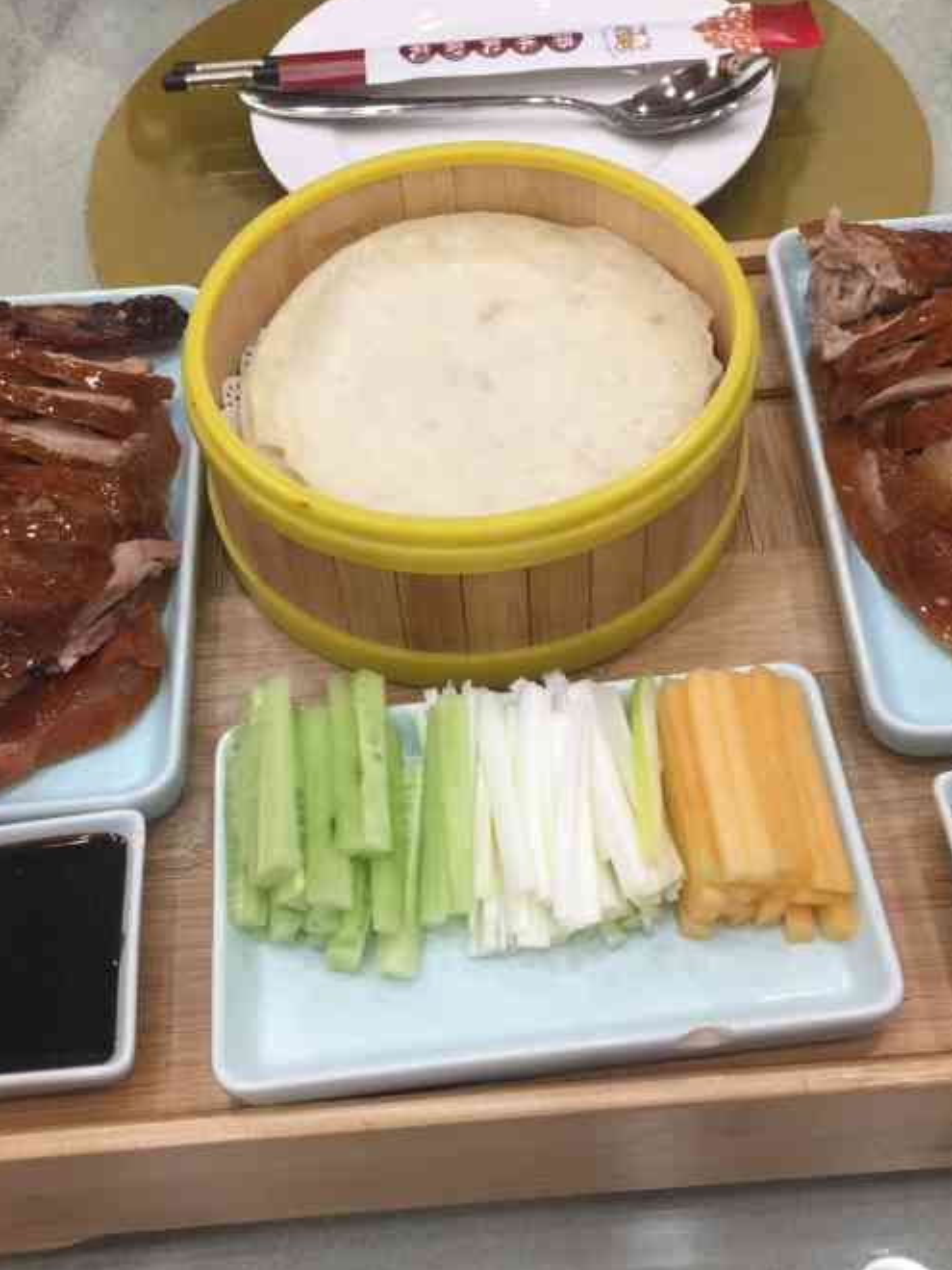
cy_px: 638
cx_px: 469
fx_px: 1503
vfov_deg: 45.8
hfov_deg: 35.1
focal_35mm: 41
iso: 32
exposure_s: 1/33
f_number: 2.2
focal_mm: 4.15
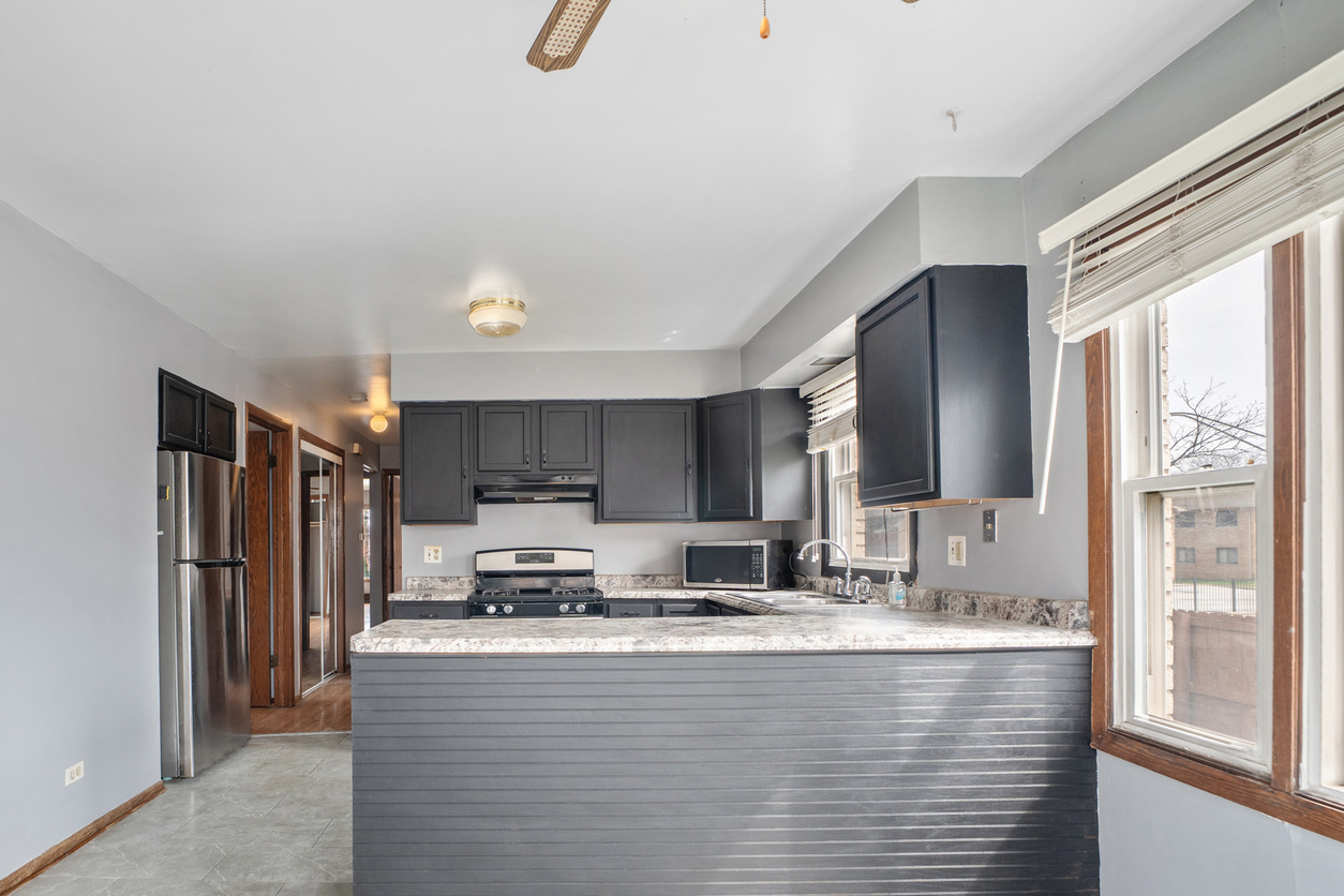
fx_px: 1157
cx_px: 527
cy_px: 564
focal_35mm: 31
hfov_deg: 59.7
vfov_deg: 42.0
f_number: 8
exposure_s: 1/20
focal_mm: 24
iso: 400
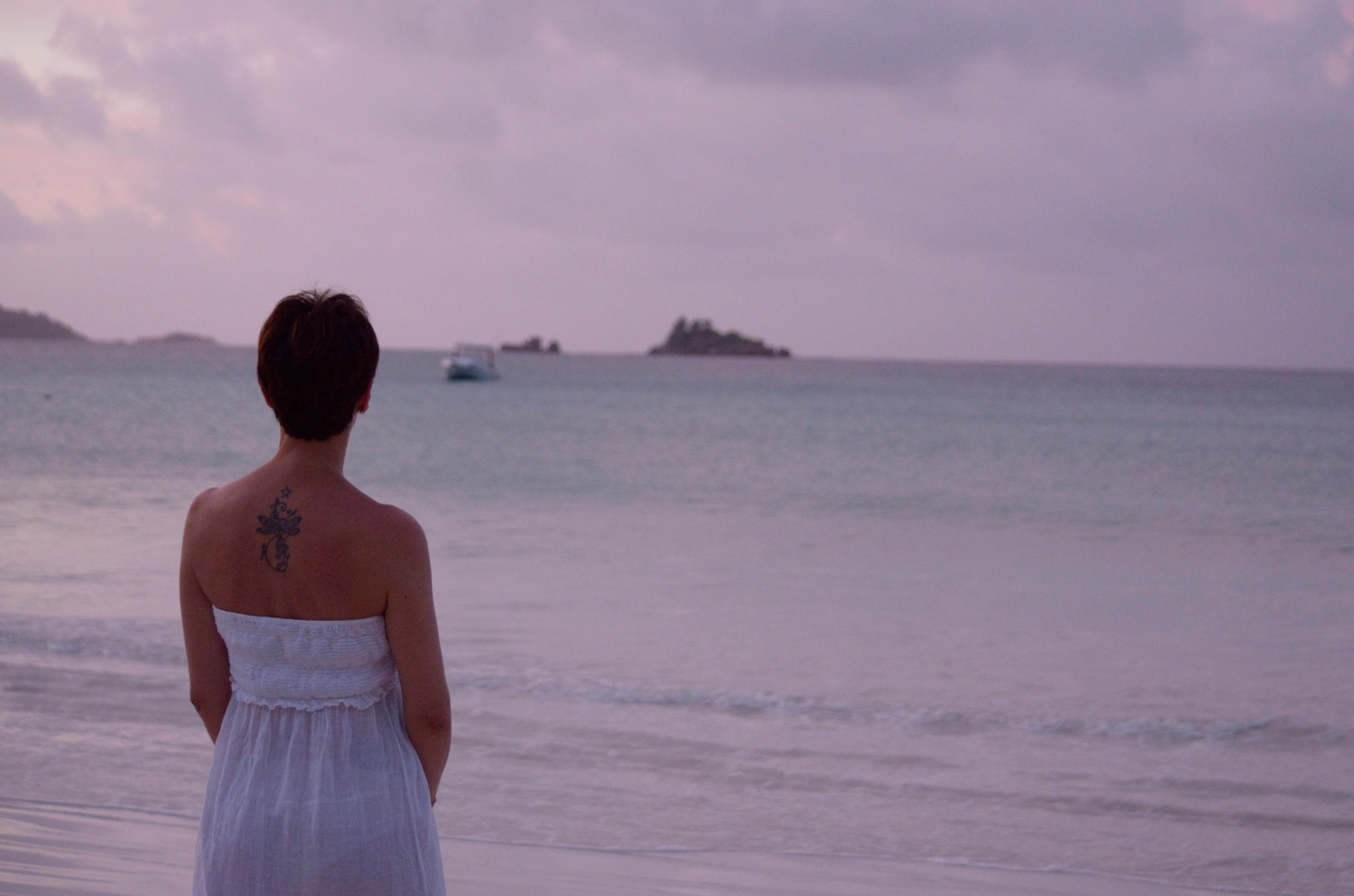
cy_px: 448
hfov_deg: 24.7
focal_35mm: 82
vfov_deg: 16.5
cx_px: 677
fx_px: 3096
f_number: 4.5
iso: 2200
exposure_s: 1/60
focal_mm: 55
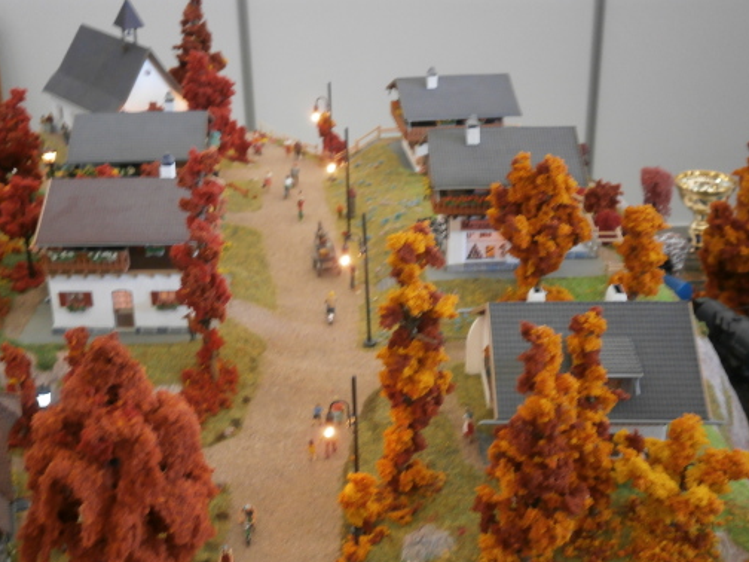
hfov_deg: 38.2
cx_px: 372
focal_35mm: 50
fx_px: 1082
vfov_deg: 29.1
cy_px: 297
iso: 200
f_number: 3.4
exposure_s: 1/10
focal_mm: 8.3
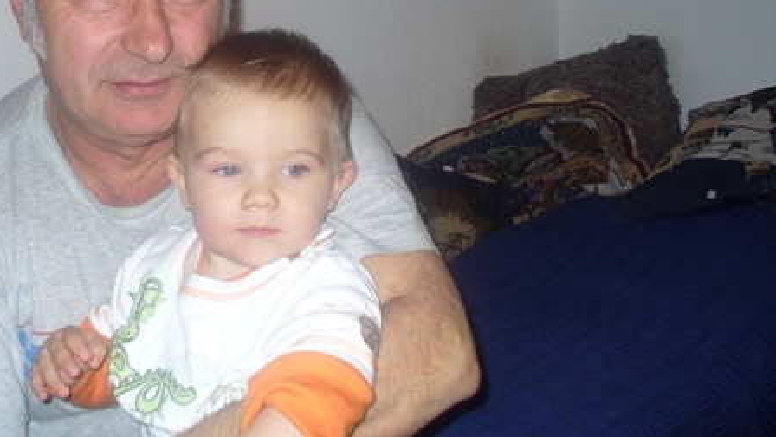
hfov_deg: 38.2
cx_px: 289
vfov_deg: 21.8
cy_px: 66
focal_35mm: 54
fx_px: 1111
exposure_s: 1/30
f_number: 2.8
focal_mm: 6.1
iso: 100
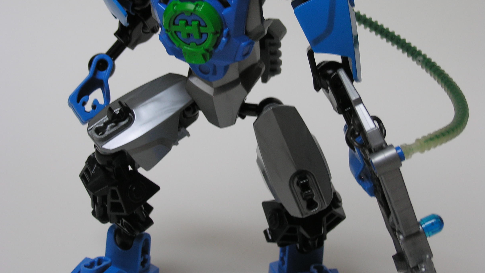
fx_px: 1054
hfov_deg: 25.9
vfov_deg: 14.7
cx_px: 243
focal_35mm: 82
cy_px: 70
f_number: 3.8
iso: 50
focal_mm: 14.2
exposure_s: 1/5.2
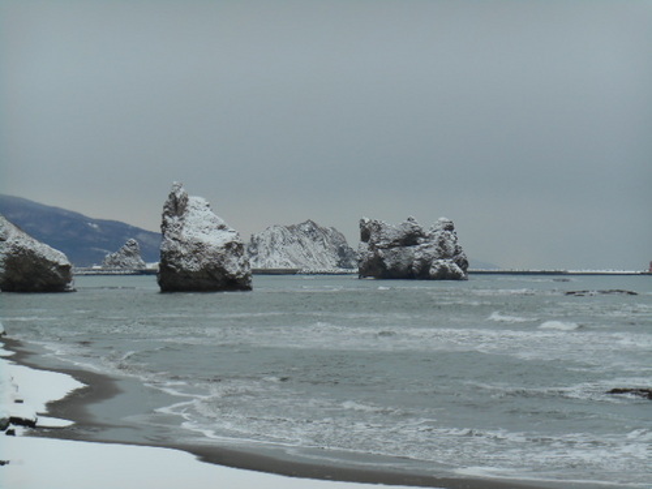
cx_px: 326
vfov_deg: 14.1
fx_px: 1978
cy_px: 244
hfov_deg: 18.7
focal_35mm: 105
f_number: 5.1
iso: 80
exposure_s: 1/250
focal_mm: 18.8
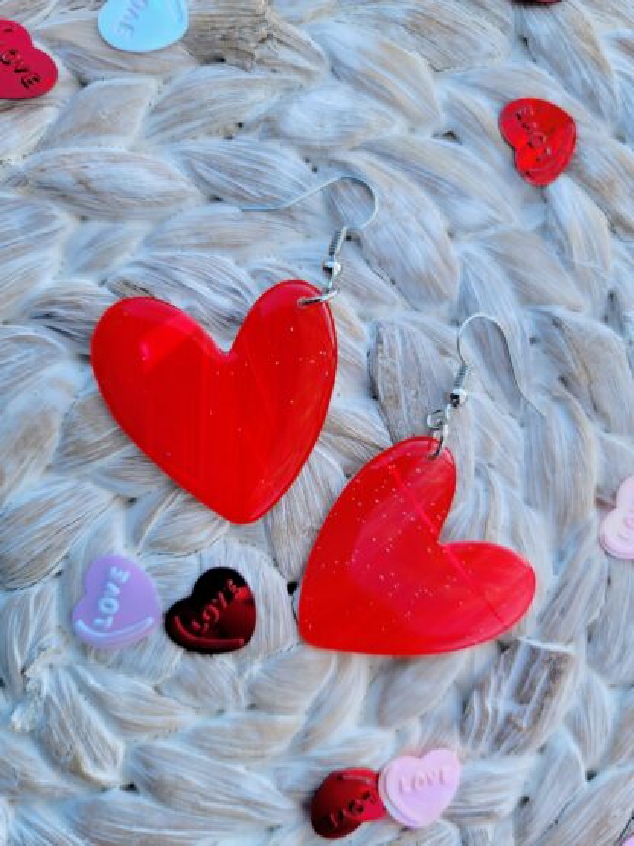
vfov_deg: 71.6
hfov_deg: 56.8
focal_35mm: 24
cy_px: 423
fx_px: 586
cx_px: 317
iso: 20
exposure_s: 1/120
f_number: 1.8
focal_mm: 6.7
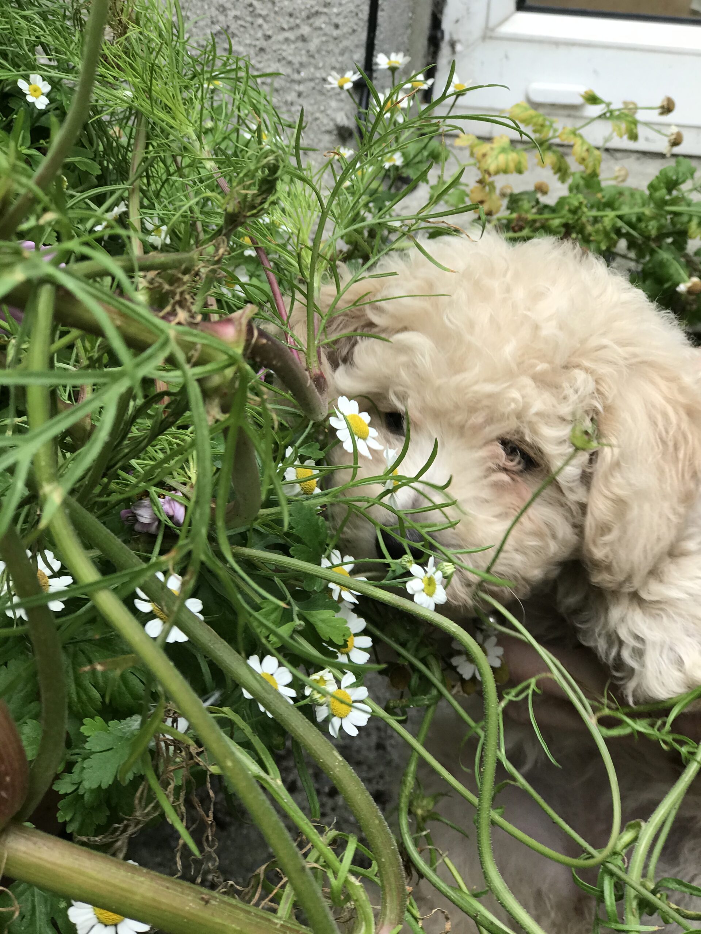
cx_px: 350
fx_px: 1539
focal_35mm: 57
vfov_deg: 33.8
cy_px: 467
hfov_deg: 25.7
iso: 32
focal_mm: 6.6
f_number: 2.8
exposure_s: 1/100
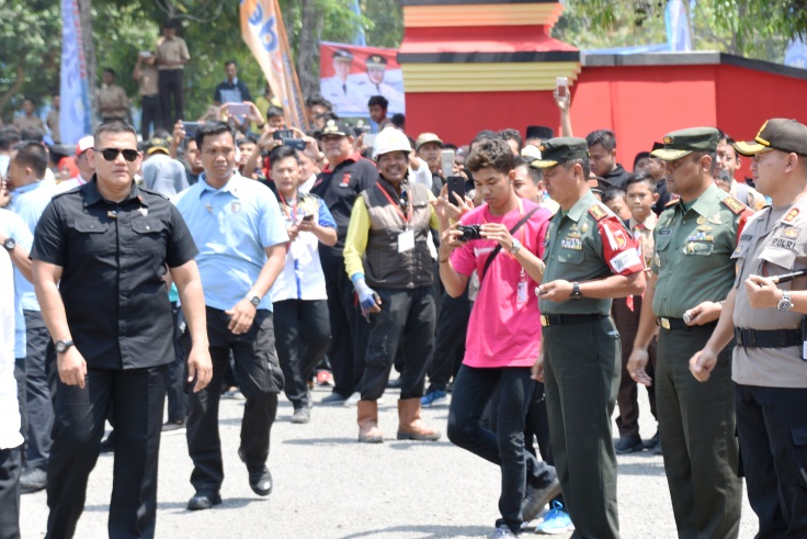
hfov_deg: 14.1
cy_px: 347
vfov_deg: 9.4
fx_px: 3273
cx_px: 409
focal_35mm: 146
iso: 100
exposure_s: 1/125
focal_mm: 70
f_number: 5.6
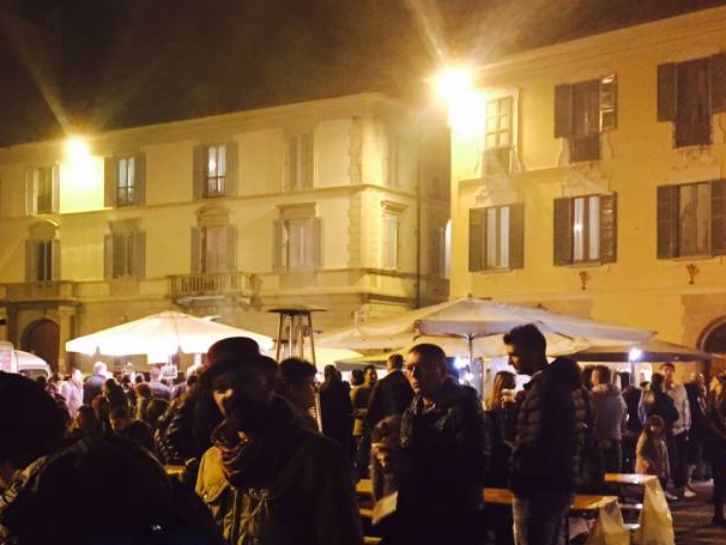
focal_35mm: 49
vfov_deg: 29.5
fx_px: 1028
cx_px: 131
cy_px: 352
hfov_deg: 37.3
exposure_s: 1/15
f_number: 2.2
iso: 250
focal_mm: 4.15
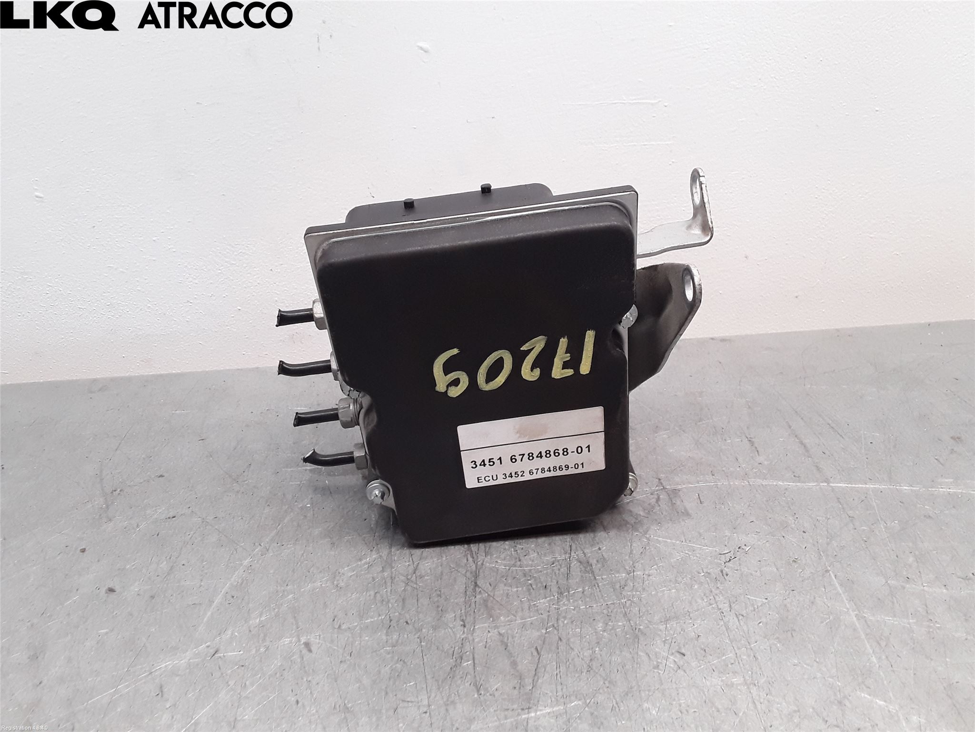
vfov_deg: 49.7
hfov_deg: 63.4
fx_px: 789
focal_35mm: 28
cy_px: 366
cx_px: 488
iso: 100
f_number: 1.9
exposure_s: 1/100
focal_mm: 2.91
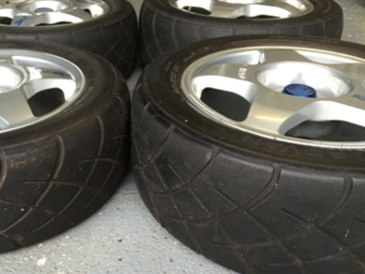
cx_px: 139
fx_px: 401
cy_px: 174
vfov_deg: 37.5
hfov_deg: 48.6
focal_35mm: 38
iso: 40
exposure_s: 1/30
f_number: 2.2
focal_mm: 4.15
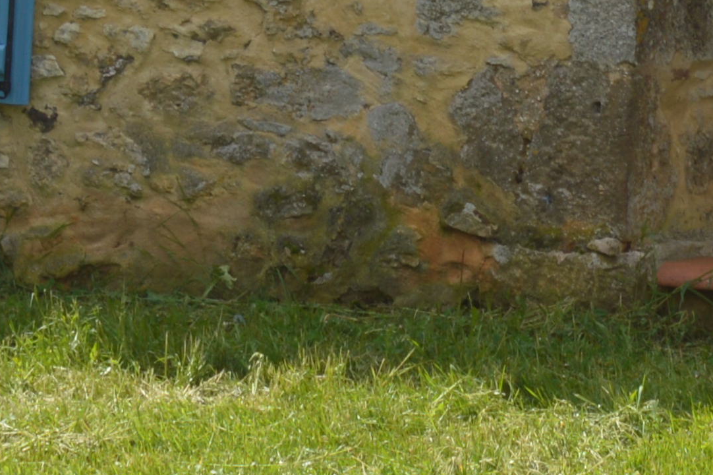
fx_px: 4785
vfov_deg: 5.5
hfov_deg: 8.5
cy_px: -593
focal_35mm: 242
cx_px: 760
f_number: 8
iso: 100
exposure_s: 1/200
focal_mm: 29
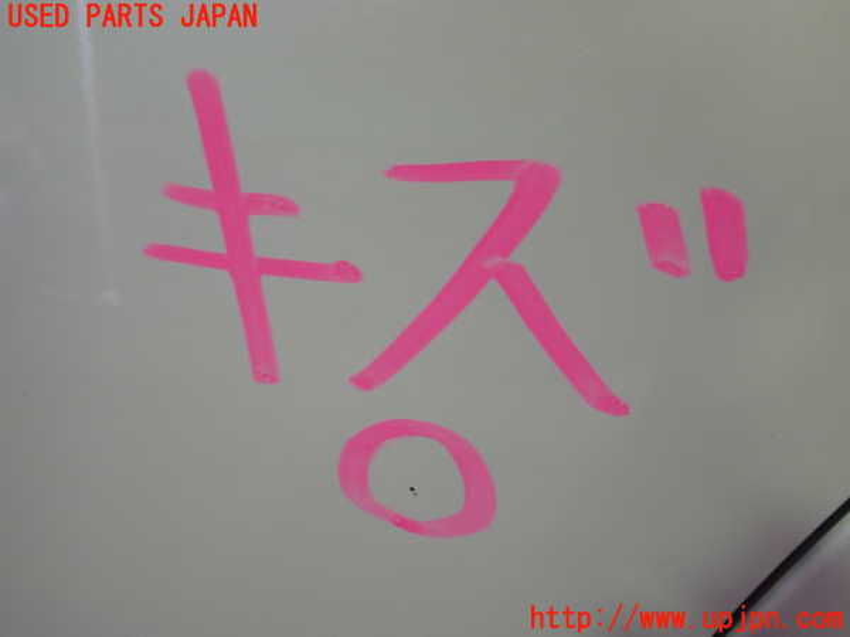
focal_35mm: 30
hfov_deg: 60.0
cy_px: 318
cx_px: 425
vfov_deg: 46.8
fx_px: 737
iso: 250
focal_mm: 5.4
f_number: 2.3
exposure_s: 1/30
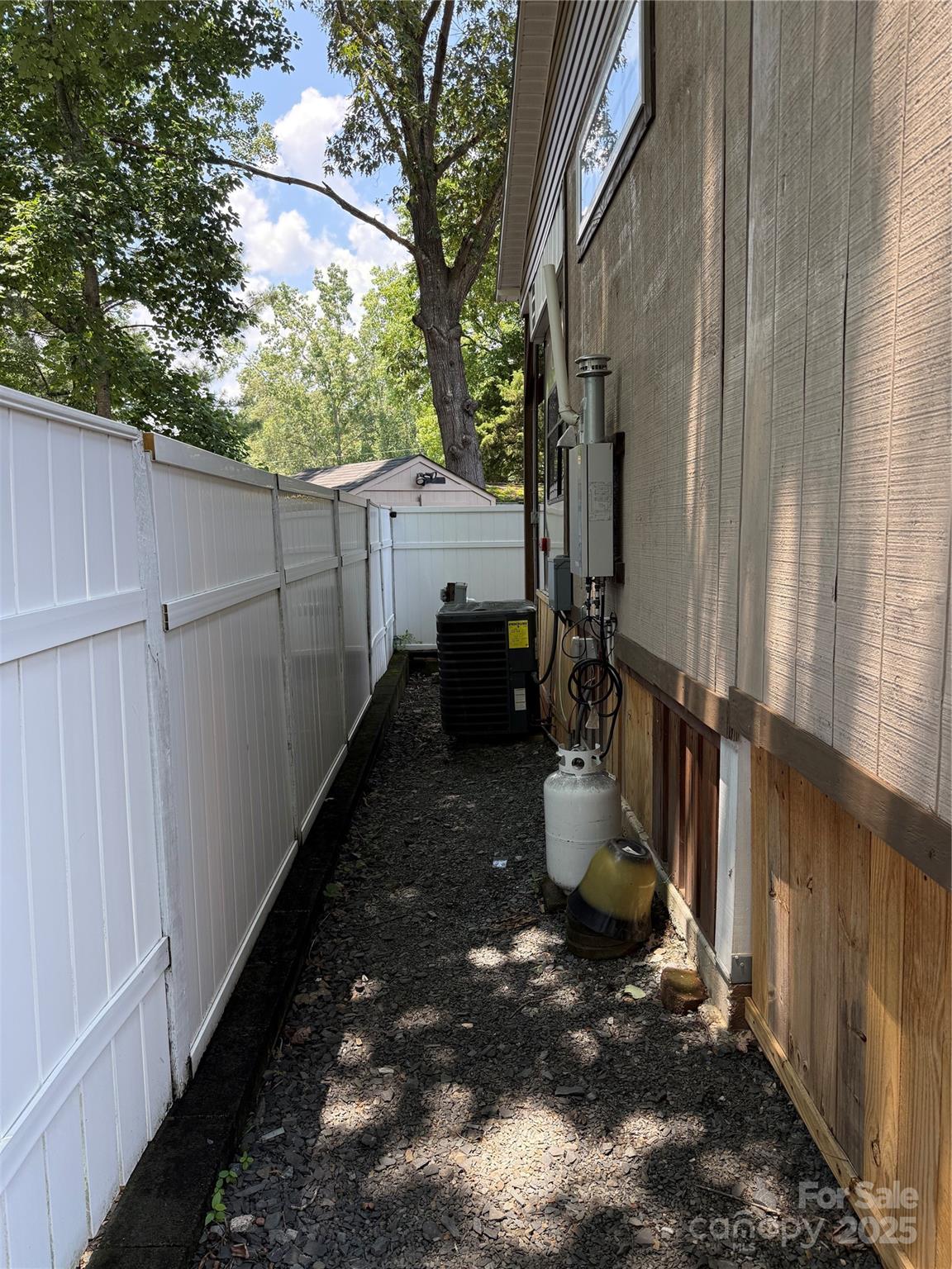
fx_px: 880
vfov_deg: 71.6
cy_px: 634
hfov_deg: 56.8
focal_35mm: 24
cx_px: 476
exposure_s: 1/491
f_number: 1.78
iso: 100
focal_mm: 6.76
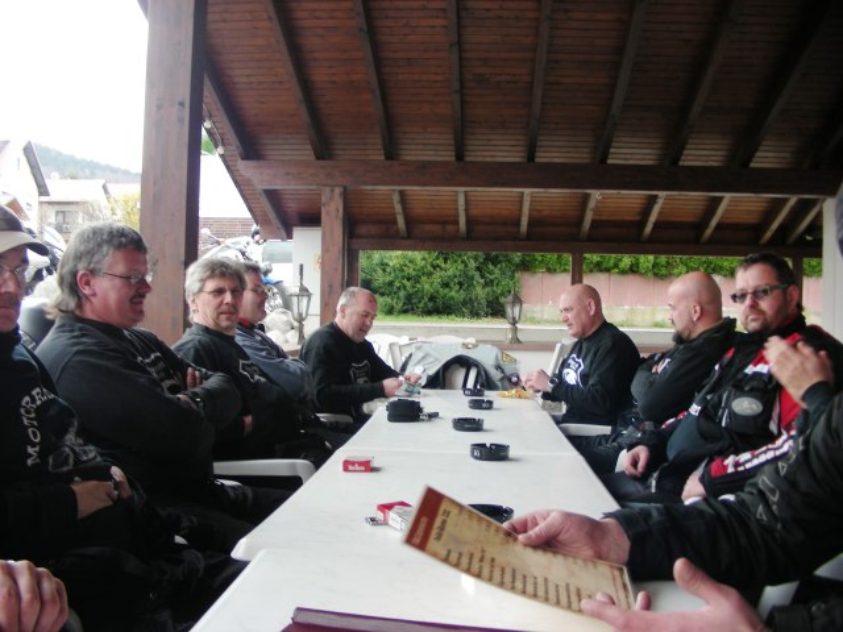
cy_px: 316
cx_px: 422
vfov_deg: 37.7
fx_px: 925
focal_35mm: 38
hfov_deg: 49.0
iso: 50
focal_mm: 6.3
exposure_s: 1/60.2
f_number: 3.5
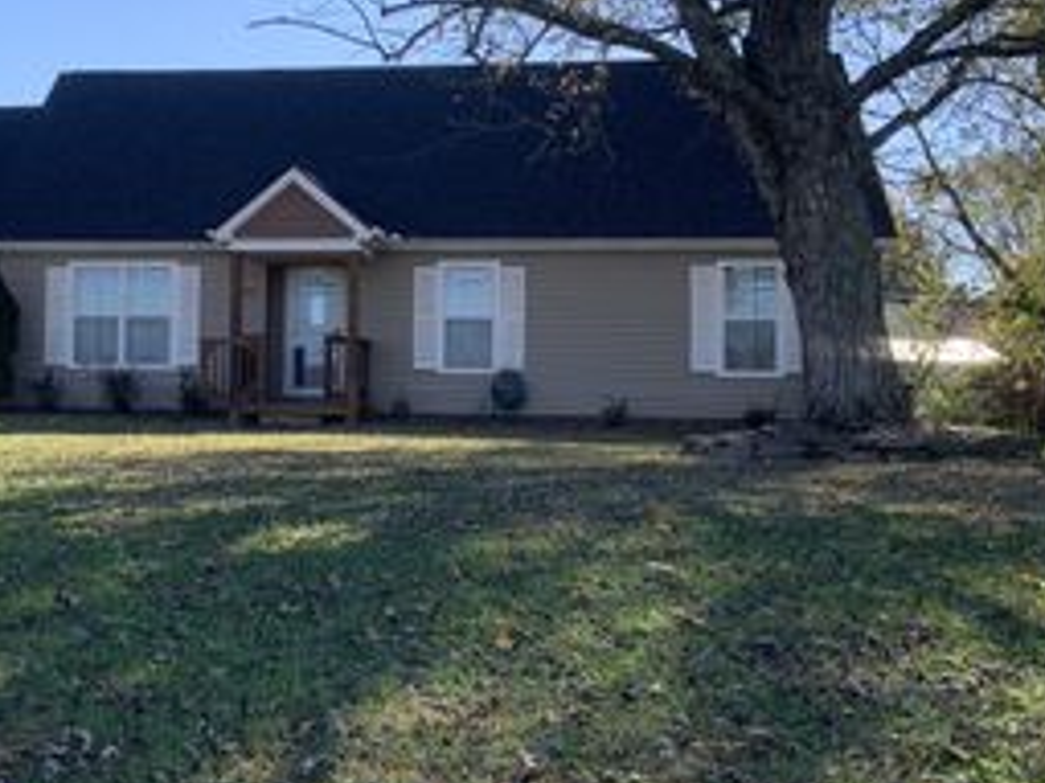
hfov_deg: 36.8
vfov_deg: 28.5
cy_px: 367
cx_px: 291
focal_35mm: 51
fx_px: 1539
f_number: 1.8
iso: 25
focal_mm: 4.25
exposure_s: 1/903
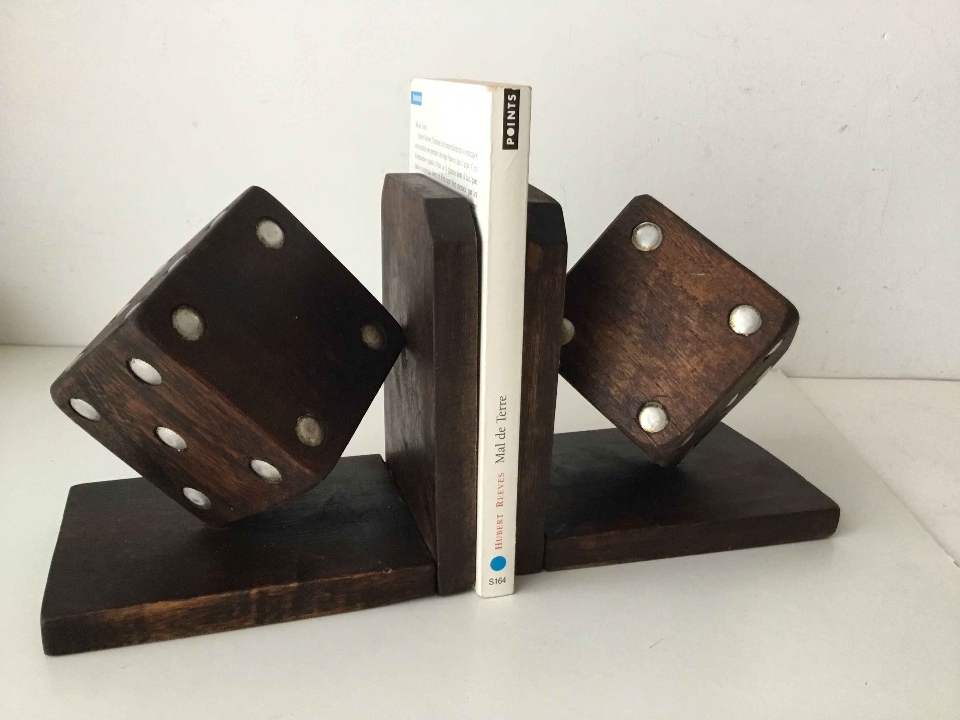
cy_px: 360
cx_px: 480
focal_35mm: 31
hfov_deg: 58.4
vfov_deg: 45.4
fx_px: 860
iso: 160
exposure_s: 1/33
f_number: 2.4
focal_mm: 3.3
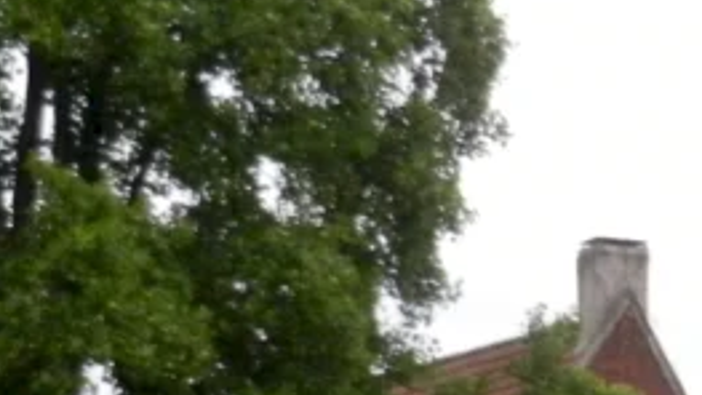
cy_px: 665
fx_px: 4189
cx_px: 980
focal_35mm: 225
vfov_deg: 5.3
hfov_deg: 9.4
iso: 800
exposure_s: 1/500
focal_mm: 9.4
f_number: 4.4
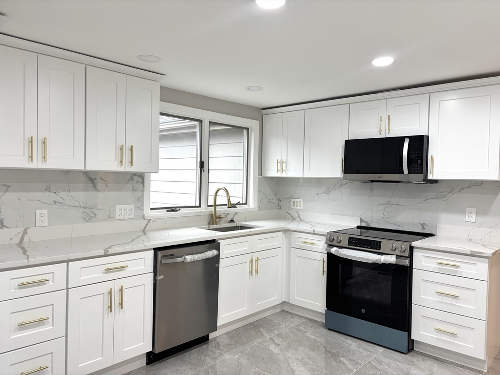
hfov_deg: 67.3
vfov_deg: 53.1
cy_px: 188
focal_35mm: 26
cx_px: 250
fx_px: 376
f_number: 1.6
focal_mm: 5.96
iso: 80
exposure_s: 1/120
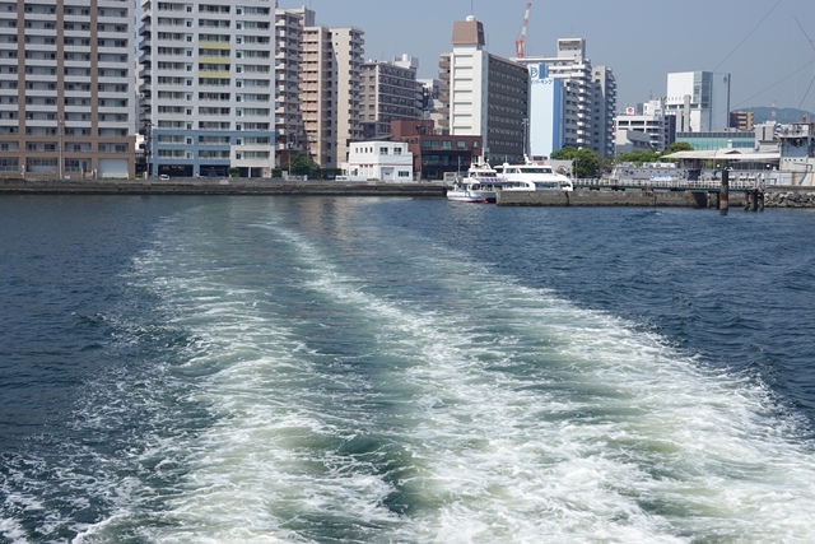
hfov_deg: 33.4
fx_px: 1359
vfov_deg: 22.6
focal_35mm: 60
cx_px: 408
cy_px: 272
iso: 100
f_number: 5.6
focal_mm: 22
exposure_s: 1/500
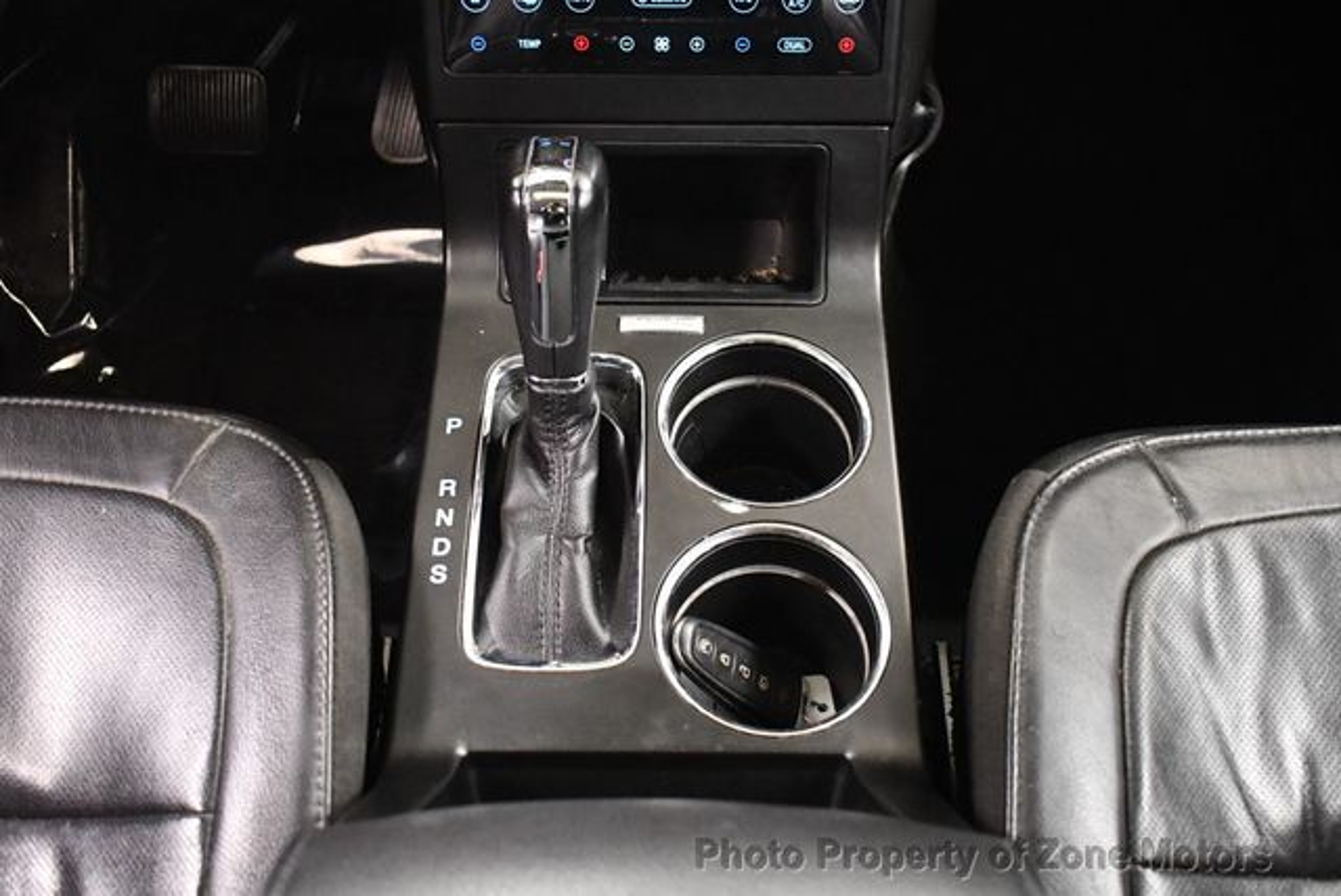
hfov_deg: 53.1
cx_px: 670
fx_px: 1342
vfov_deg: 36.9
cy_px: 448
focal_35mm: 36
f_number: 3.5
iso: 5000
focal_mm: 18
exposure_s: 1/60
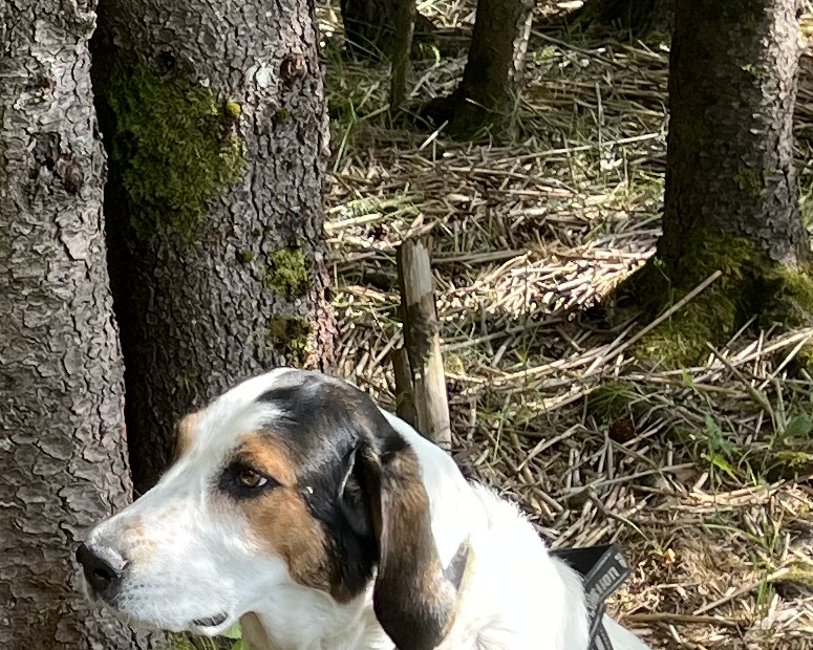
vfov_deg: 11.5
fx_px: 3176
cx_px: -199
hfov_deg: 14.1
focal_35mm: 132
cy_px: 772
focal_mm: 5.7
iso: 50
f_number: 1.5
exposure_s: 1/547
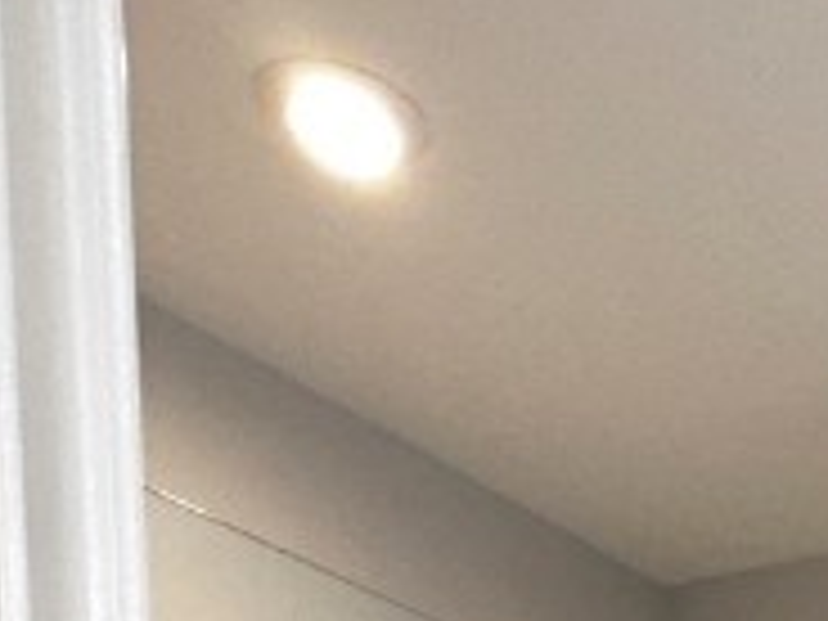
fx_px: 1866
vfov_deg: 13.3
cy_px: 1534
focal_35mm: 78
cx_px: 1323
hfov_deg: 20.5
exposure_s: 1/120
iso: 200
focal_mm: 2.22
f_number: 2.2
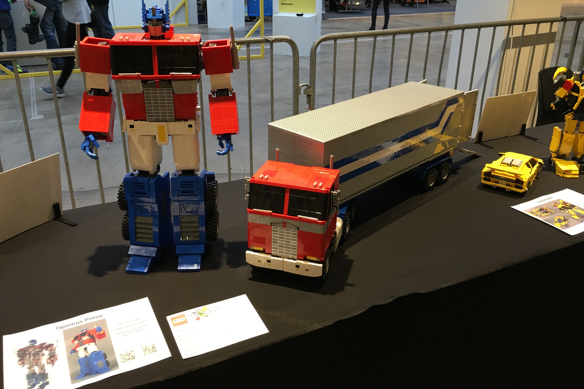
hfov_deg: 60.3
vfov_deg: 42.2
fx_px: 503
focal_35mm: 31
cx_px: 290
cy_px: 168
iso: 64
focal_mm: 4.15
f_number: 2.2
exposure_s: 1/17
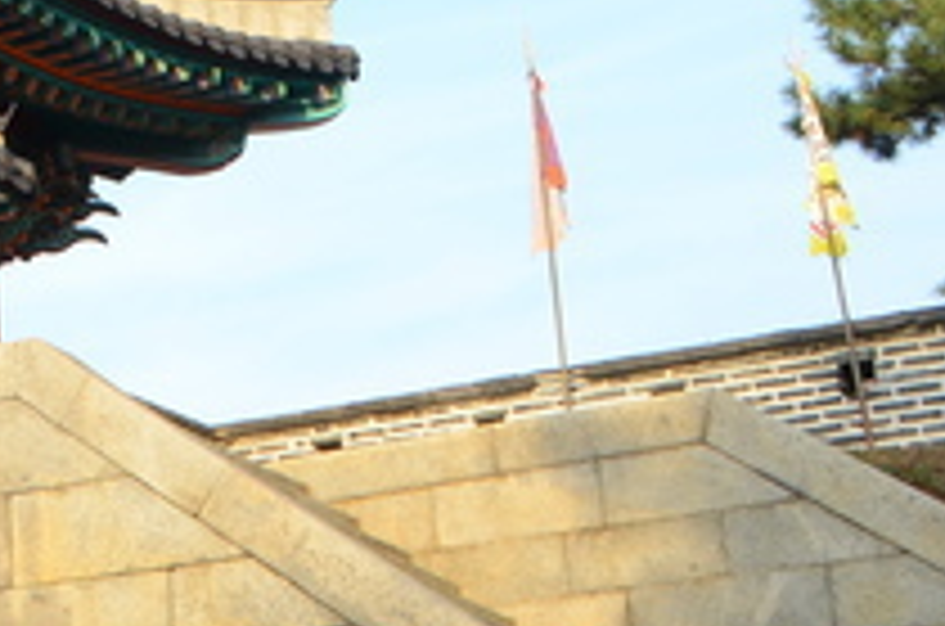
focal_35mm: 100
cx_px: -416
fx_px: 2619
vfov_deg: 13.6
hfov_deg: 18.4
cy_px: 254
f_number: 9
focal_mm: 20
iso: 200
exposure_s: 1/80
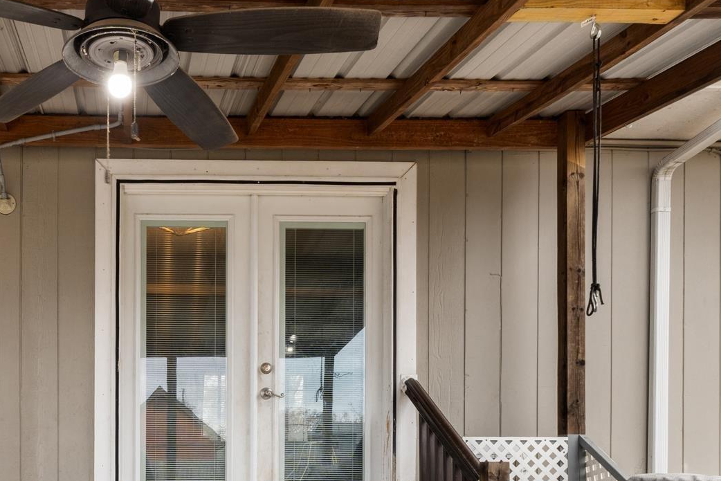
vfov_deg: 34.5
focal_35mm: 36
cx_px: 144
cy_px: 447
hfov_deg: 50.0
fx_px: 721
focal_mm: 10
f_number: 9
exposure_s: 1/6
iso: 200
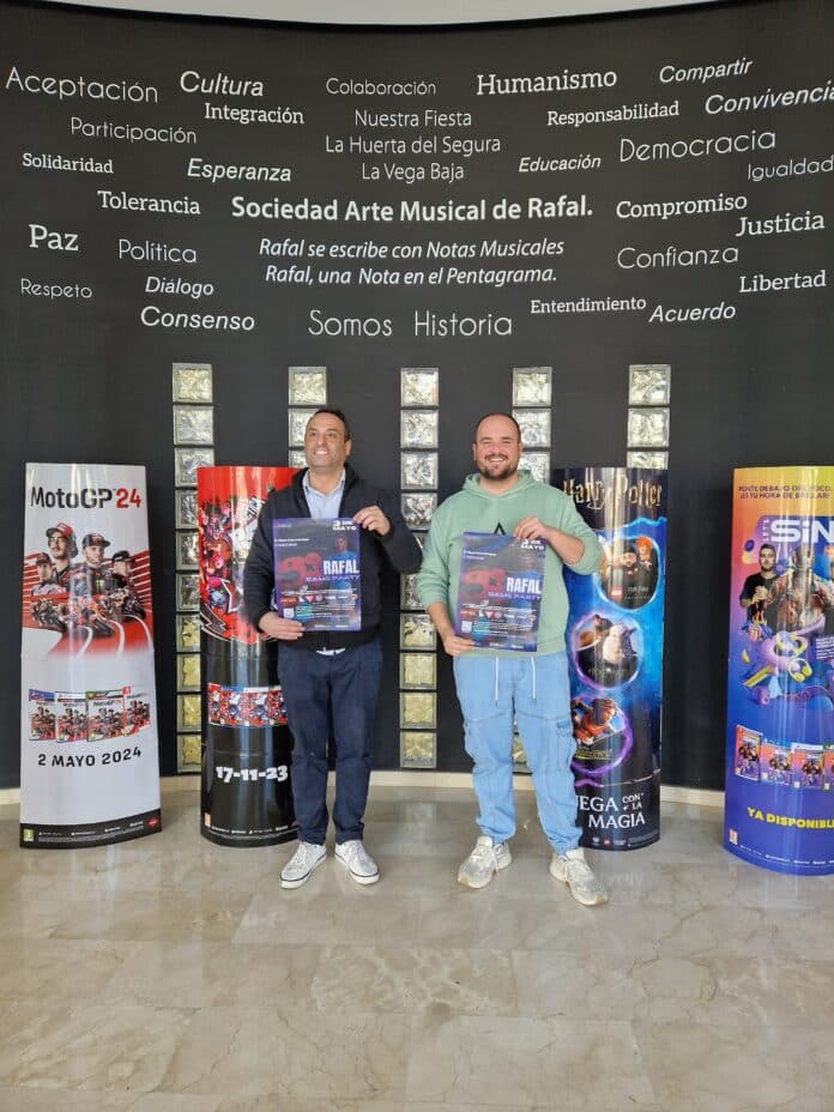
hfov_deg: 58.9
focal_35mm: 23
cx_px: 417
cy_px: 556
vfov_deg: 73.9
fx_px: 739
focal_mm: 5.4
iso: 200
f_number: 1.8
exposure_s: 1/180
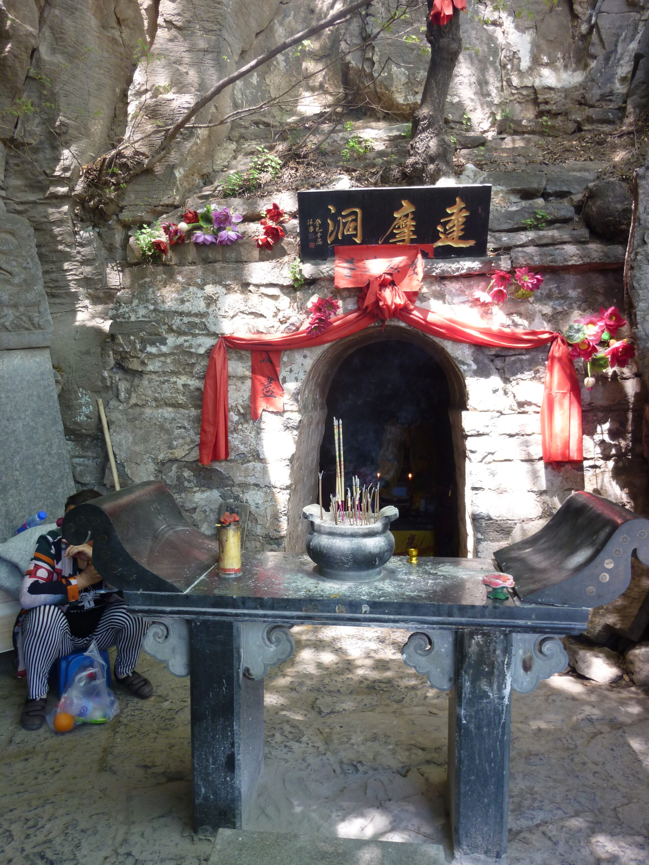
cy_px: 432
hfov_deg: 54.9
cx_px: 324
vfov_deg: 69.4
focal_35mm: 25
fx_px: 625
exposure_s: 1/30
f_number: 3.3
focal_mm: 4.5
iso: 125
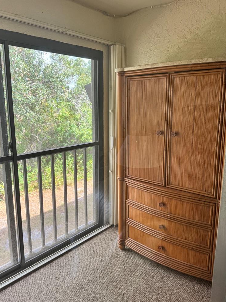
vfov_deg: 61.6
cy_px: 158
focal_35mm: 29
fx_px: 252
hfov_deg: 48.2
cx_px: 114
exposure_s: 1/121
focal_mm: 6.76
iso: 80
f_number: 1.78
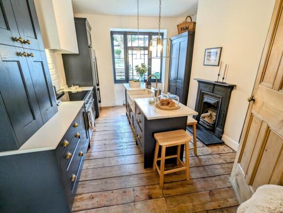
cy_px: 106
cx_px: 142
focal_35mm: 16
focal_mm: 2.35
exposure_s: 1/50
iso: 175
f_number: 2.2
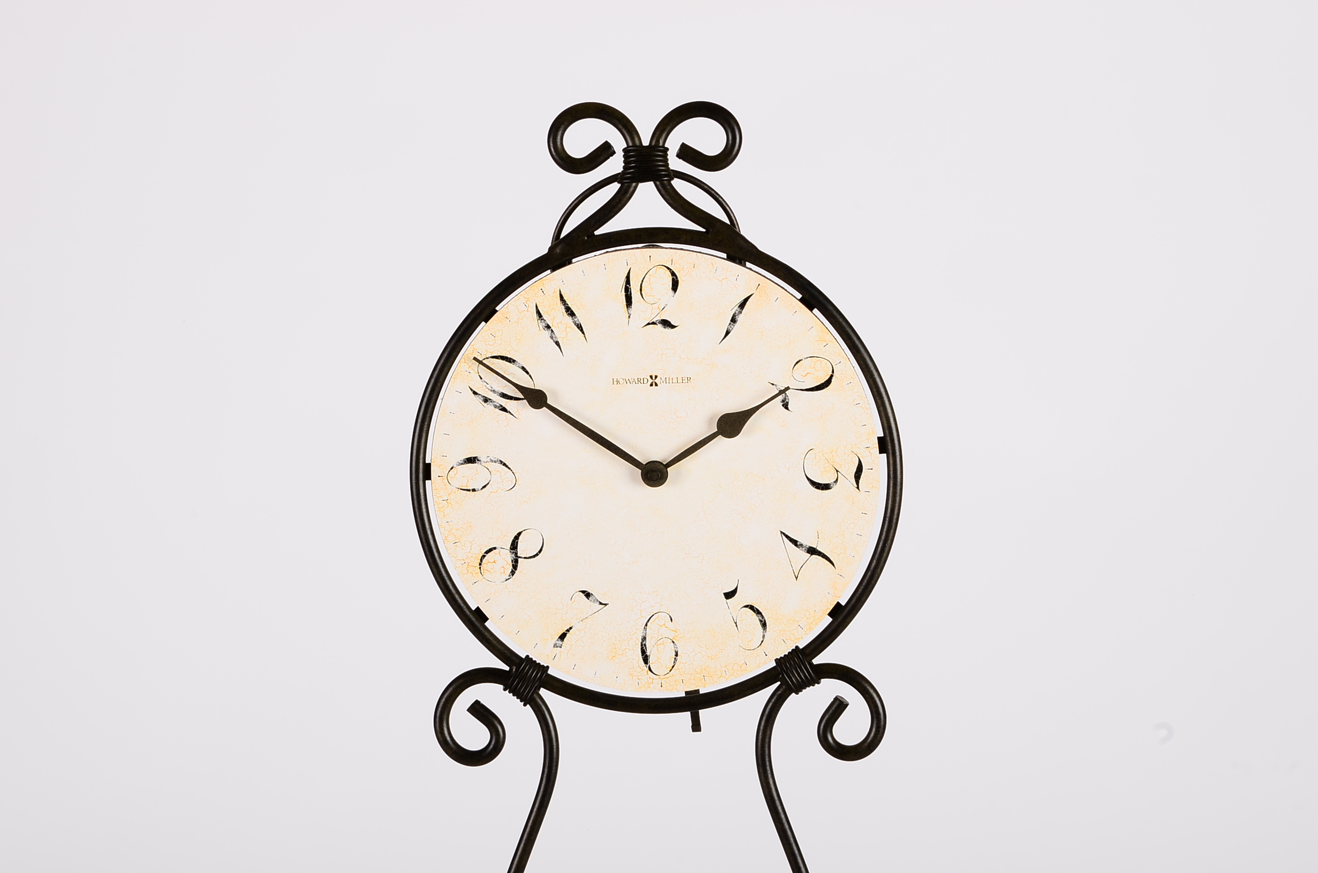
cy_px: 436
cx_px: 659
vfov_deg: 15.6
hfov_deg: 23.4
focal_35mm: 87
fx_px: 3179
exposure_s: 1/160
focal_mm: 58
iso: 100
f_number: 16
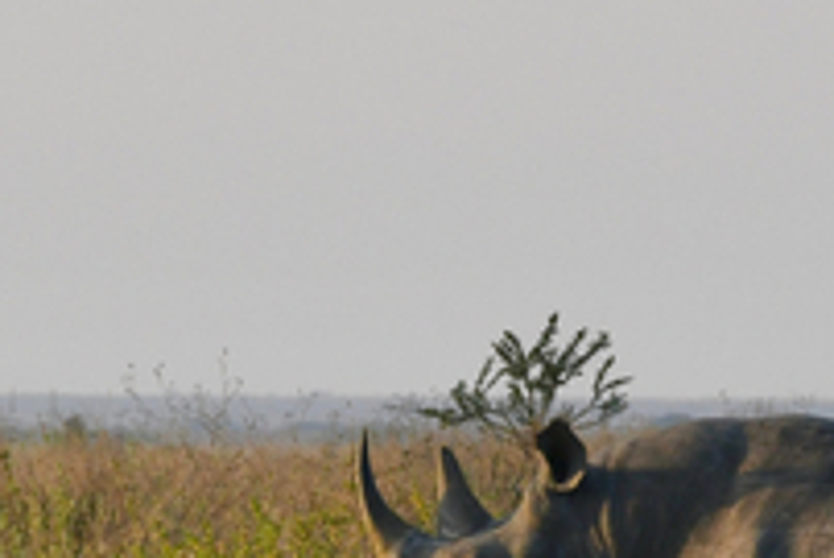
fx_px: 20656
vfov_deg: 1.5
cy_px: 508
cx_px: 1152
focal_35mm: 891
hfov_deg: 2.3
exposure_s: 1/500
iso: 1000
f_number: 11
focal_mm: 300
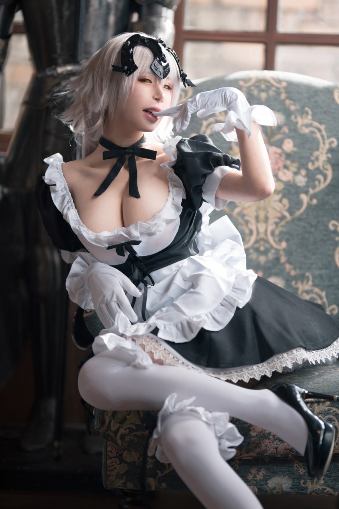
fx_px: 1482
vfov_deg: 19.5
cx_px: 170
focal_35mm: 105
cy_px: 254
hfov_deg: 13.0
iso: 100
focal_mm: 105
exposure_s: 1/250
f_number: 1.4
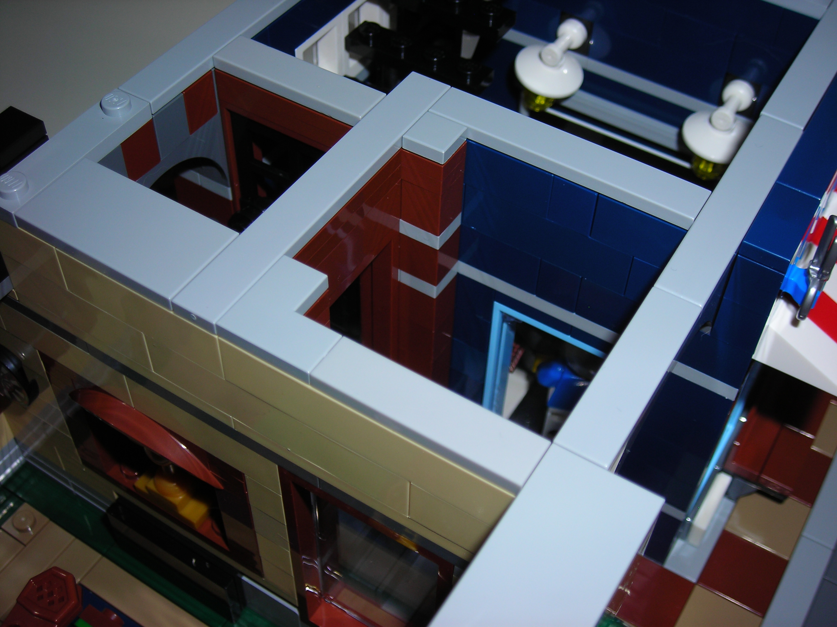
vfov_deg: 30.9
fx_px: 1136
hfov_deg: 40.4
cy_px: 314
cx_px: 418
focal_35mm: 47
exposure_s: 1/60.1
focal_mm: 7.8
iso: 50
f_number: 3.4
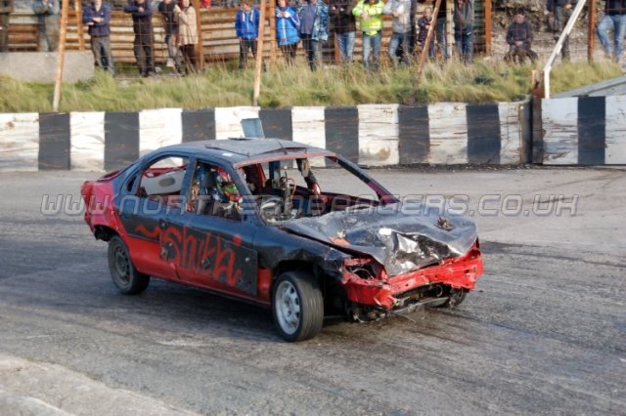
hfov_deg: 24.6
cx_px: 313
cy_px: 208
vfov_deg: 16.5
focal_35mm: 82
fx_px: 1434
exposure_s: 1/500
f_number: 5.3
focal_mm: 55
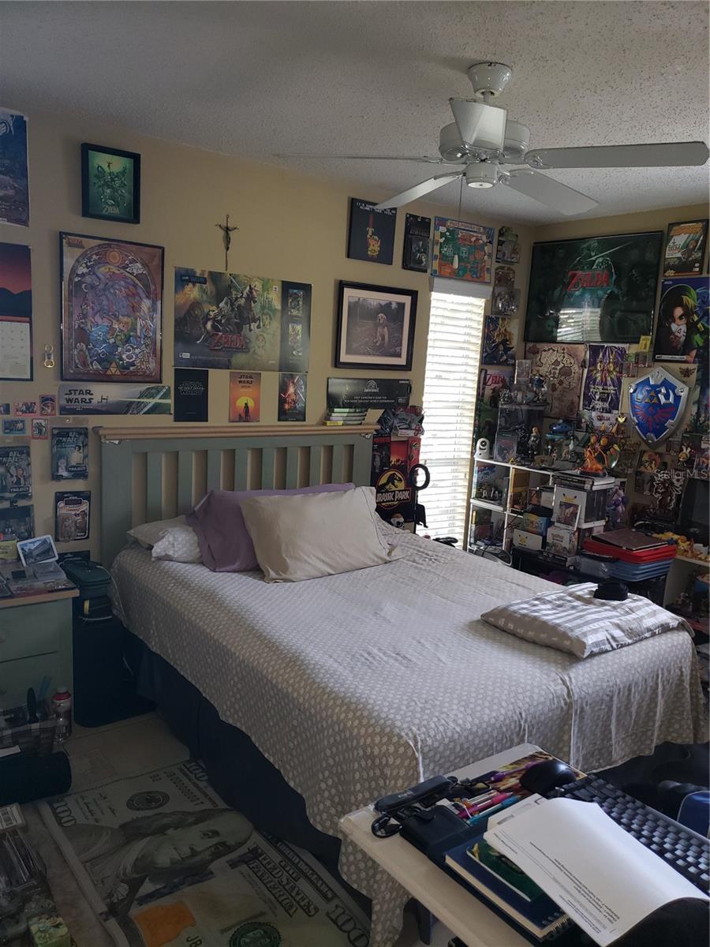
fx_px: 711
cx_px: 355
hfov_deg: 53.1
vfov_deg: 67.3
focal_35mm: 26
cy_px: 474
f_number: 1.5
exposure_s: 1/40
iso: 100
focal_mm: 4.3
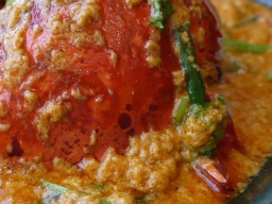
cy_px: 100
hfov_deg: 37.5
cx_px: 54
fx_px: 385
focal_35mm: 49
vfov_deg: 29.7
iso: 640
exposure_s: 1/60
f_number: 3.5
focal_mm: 14
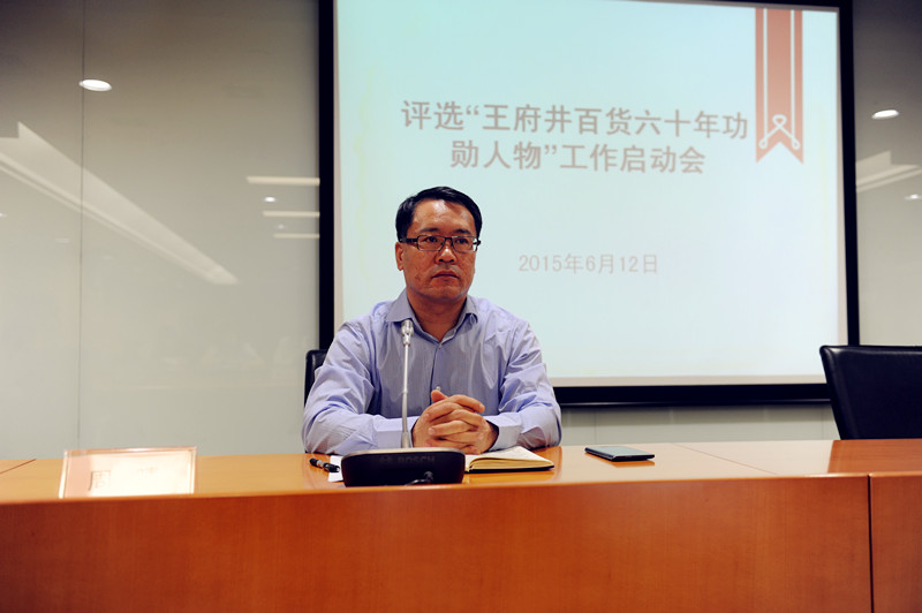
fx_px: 870
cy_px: 306
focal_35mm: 34
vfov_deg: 38.8
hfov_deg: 55.8
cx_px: 461
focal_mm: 34
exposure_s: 1/40
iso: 400
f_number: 3.2
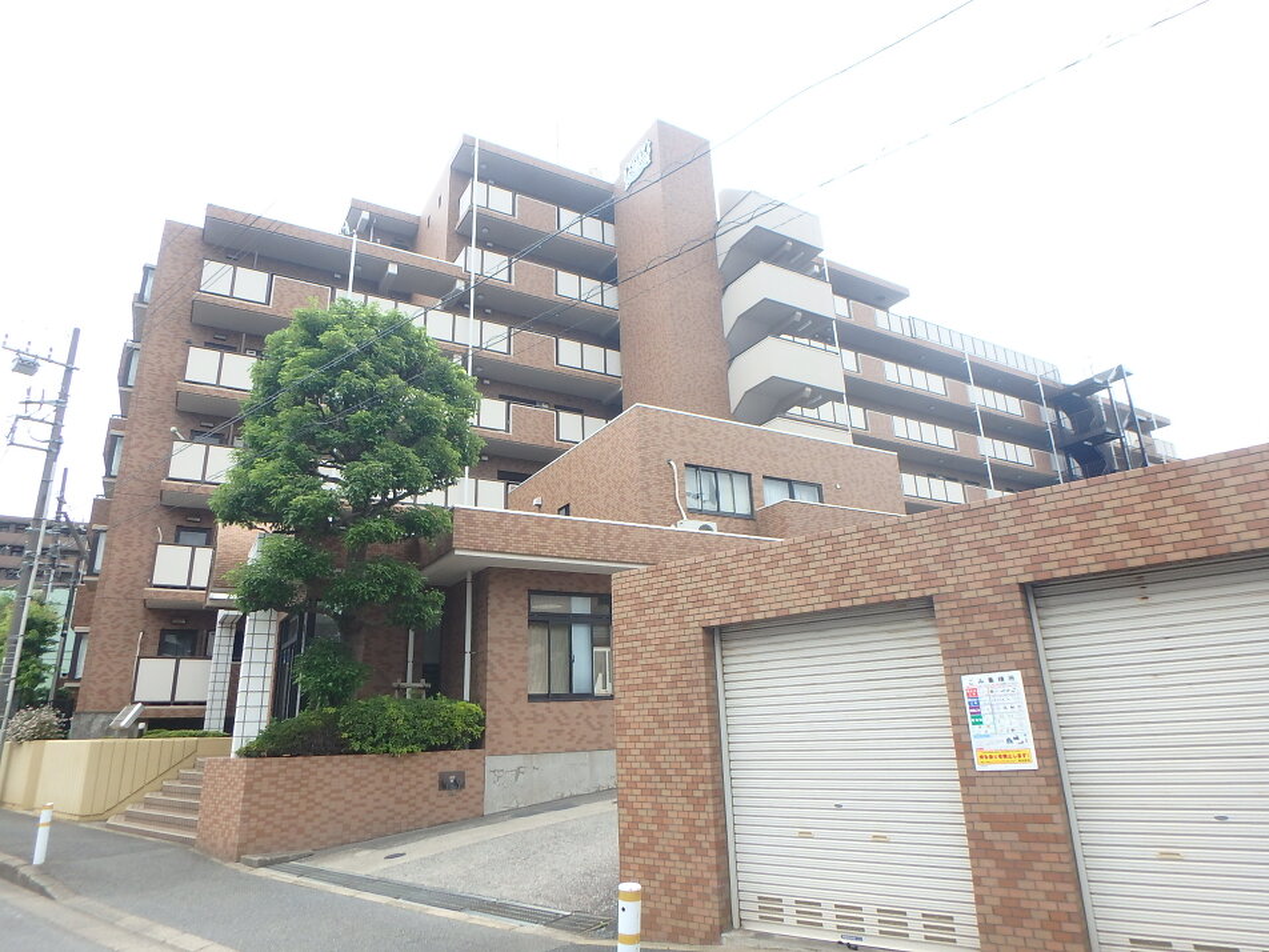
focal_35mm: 21
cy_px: 476
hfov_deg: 79.0
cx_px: 634
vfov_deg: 63.4
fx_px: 770
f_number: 3.5
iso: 125
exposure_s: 1/320
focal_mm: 3.7
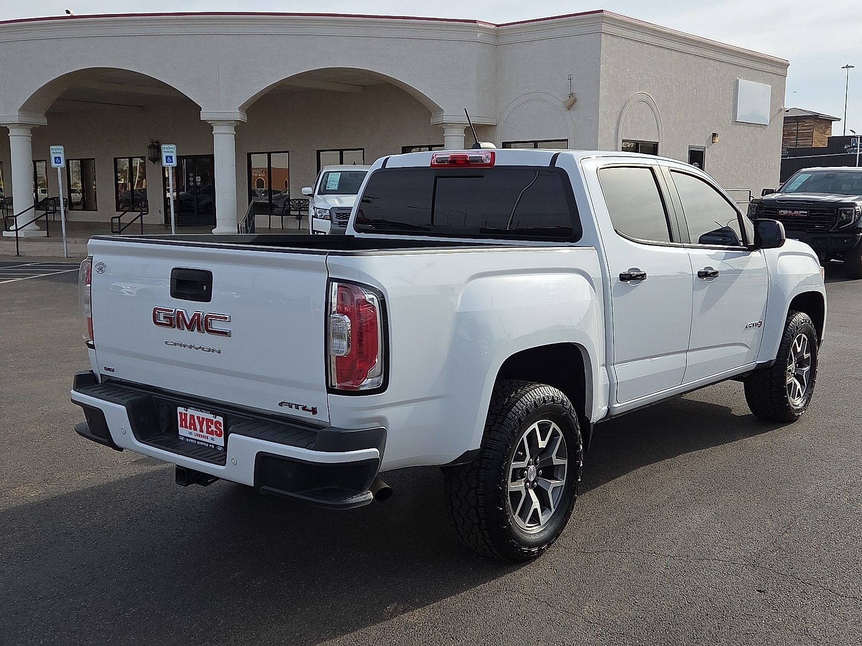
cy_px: 323
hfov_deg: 47.9
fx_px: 971
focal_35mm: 39
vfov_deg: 36.8
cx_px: 431
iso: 76
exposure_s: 1/5000
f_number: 1.8
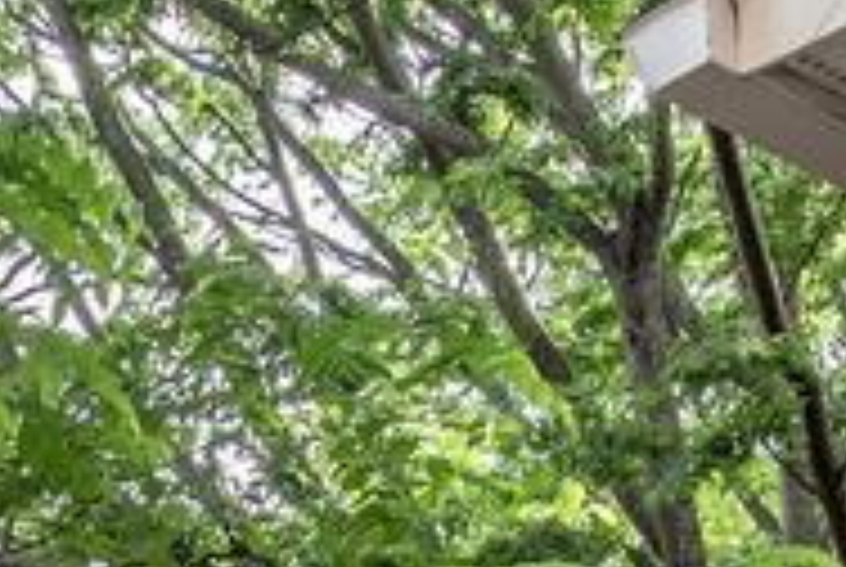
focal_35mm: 107
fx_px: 2518
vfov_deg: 10.4
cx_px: -153
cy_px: 1505
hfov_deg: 18.2
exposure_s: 1/125
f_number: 8
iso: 200
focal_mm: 14
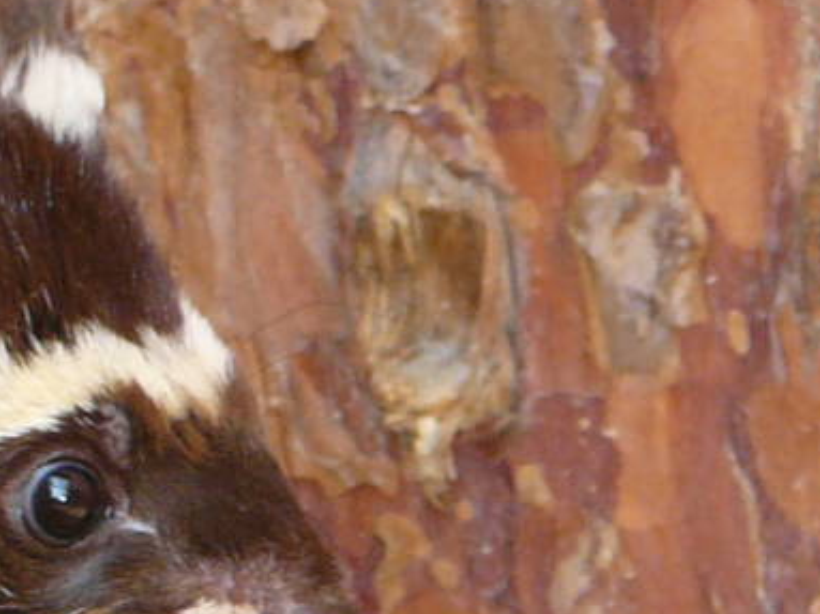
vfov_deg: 1.1
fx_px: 31756
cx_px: -689
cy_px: 520
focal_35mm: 1341
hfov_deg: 1.5
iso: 100
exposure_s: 1/80
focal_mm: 41.5
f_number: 3.6
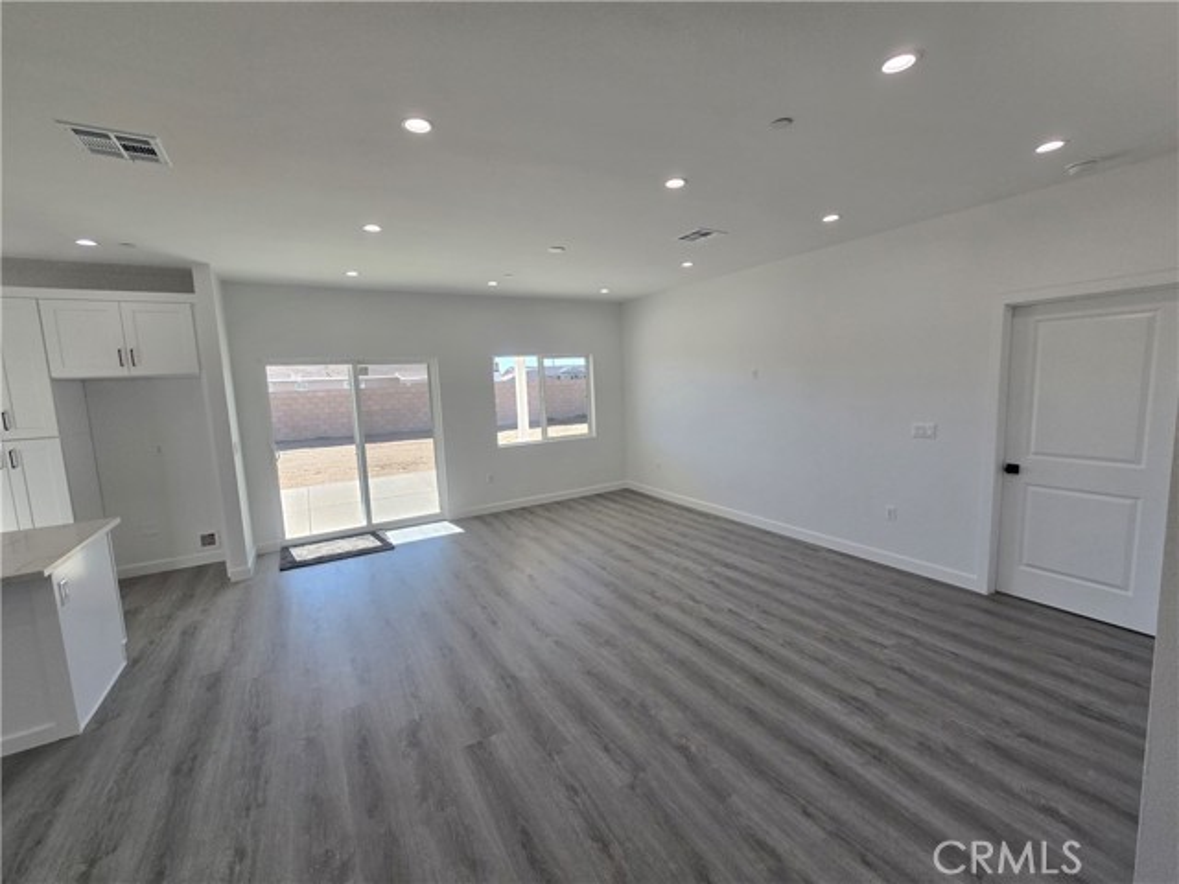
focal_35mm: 13
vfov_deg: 89.9
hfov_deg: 106.2
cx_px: 590
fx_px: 443
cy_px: 442
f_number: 2.2
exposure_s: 1/295
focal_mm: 2.2
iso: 50
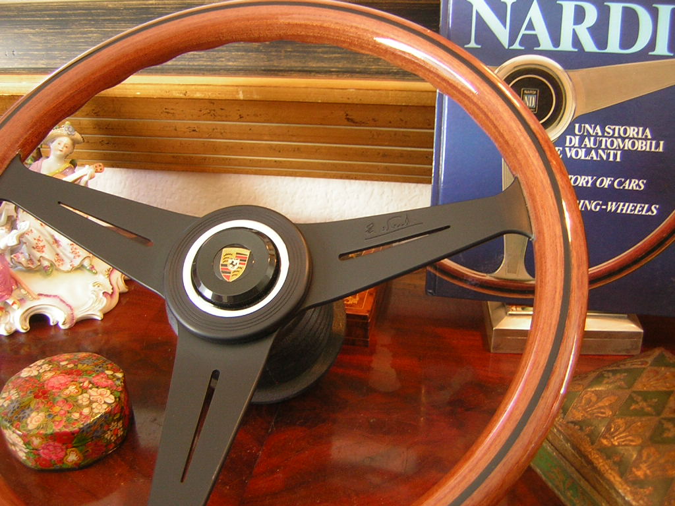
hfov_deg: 51.4
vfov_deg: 39.7
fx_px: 702
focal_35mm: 36
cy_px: 253
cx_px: 338
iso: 68
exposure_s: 1/5.8
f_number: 2.6
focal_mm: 4.7
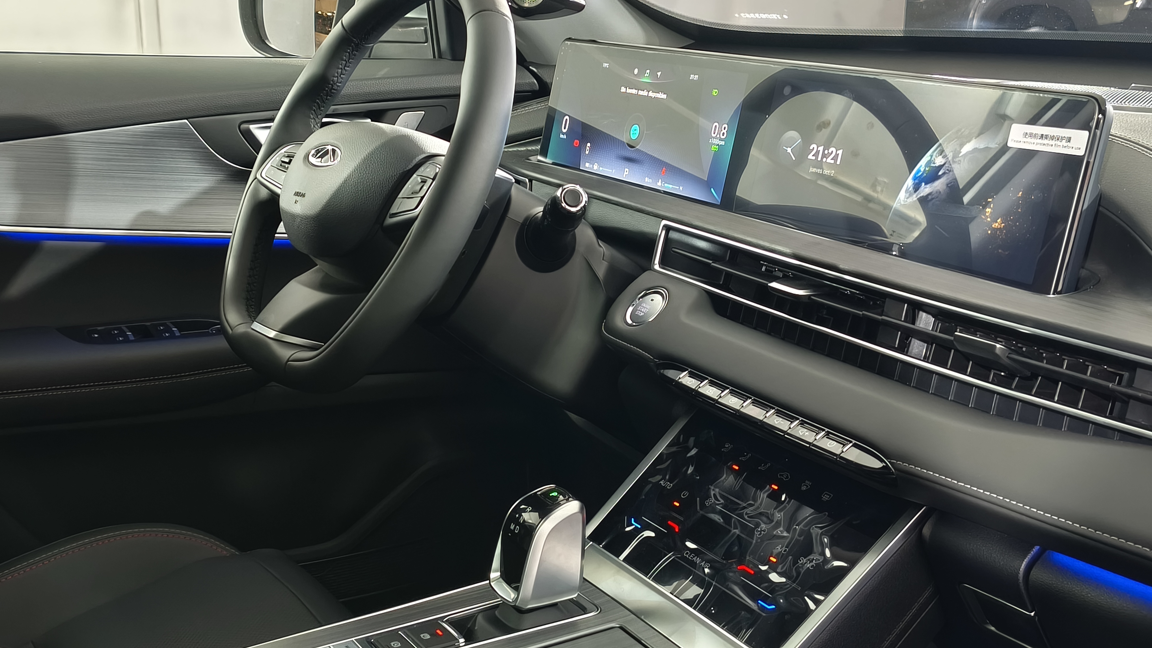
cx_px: 573
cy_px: 299
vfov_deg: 26.0
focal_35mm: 46
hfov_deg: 44.6
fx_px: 1405
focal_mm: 5.35
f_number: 1.7
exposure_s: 1/25
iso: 800
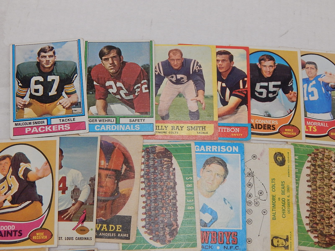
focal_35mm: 54
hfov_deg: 35.5
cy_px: 126
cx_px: 168
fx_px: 523
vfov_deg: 27.0
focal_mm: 9.7
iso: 400
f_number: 3.8
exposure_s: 1/100
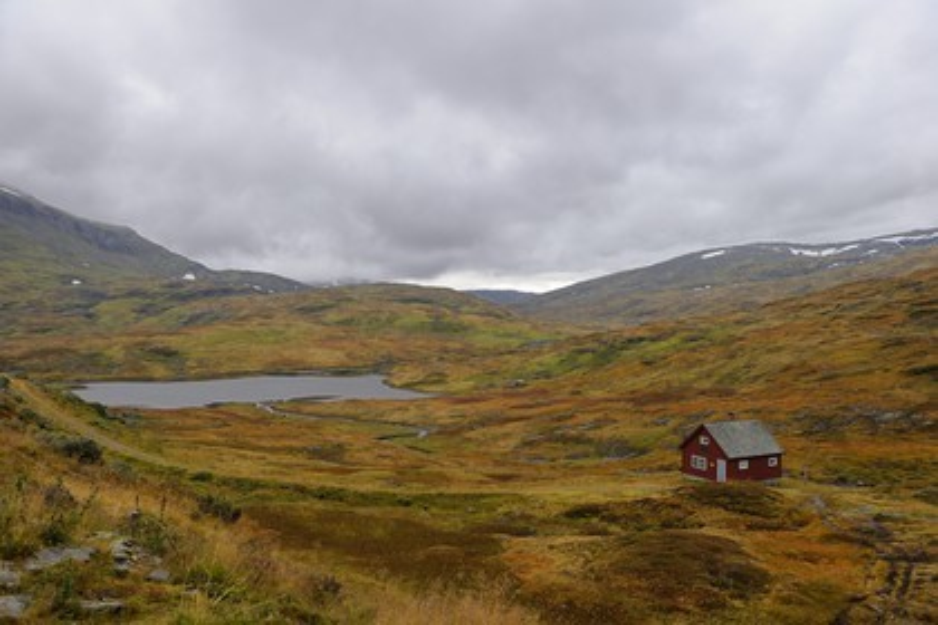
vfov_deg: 45.0
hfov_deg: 63.7
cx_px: 469
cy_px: 312
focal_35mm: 29
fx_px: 756
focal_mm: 29
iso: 400
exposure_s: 1/125
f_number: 5.6
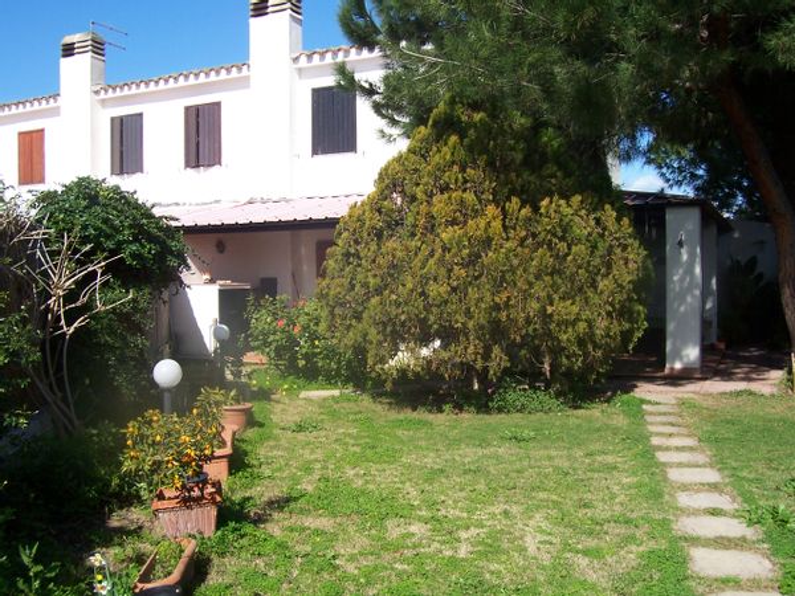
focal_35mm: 34
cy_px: 298
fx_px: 781
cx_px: 398
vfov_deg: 41.8
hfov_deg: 54.0
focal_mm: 5.6
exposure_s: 1/350
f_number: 5.6
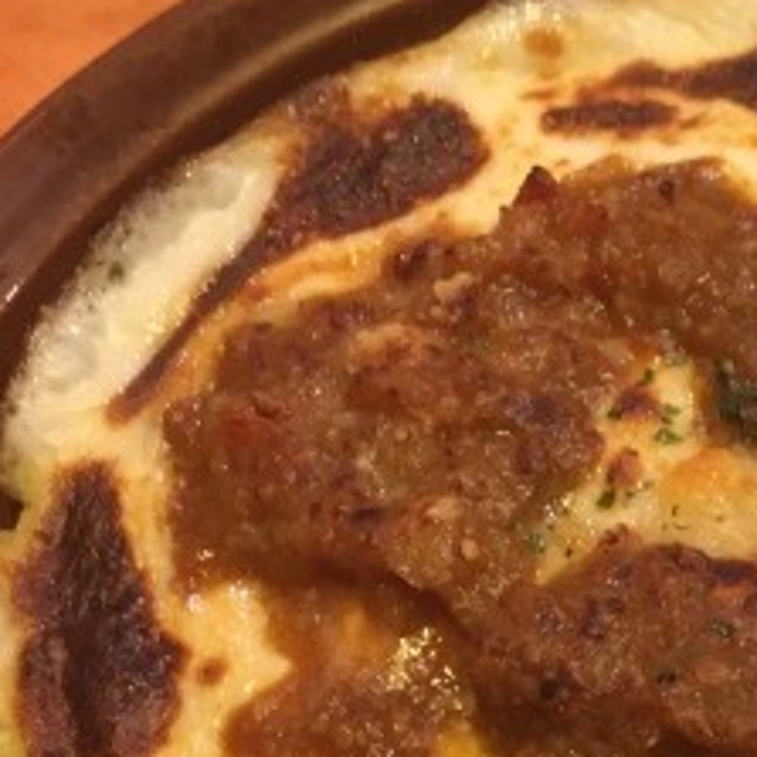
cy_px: 655
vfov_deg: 24.4
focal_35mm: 69
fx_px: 1707
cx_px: 754
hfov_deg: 23.9
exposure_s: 1/17
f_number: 2.2
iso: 200
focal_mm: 4.15
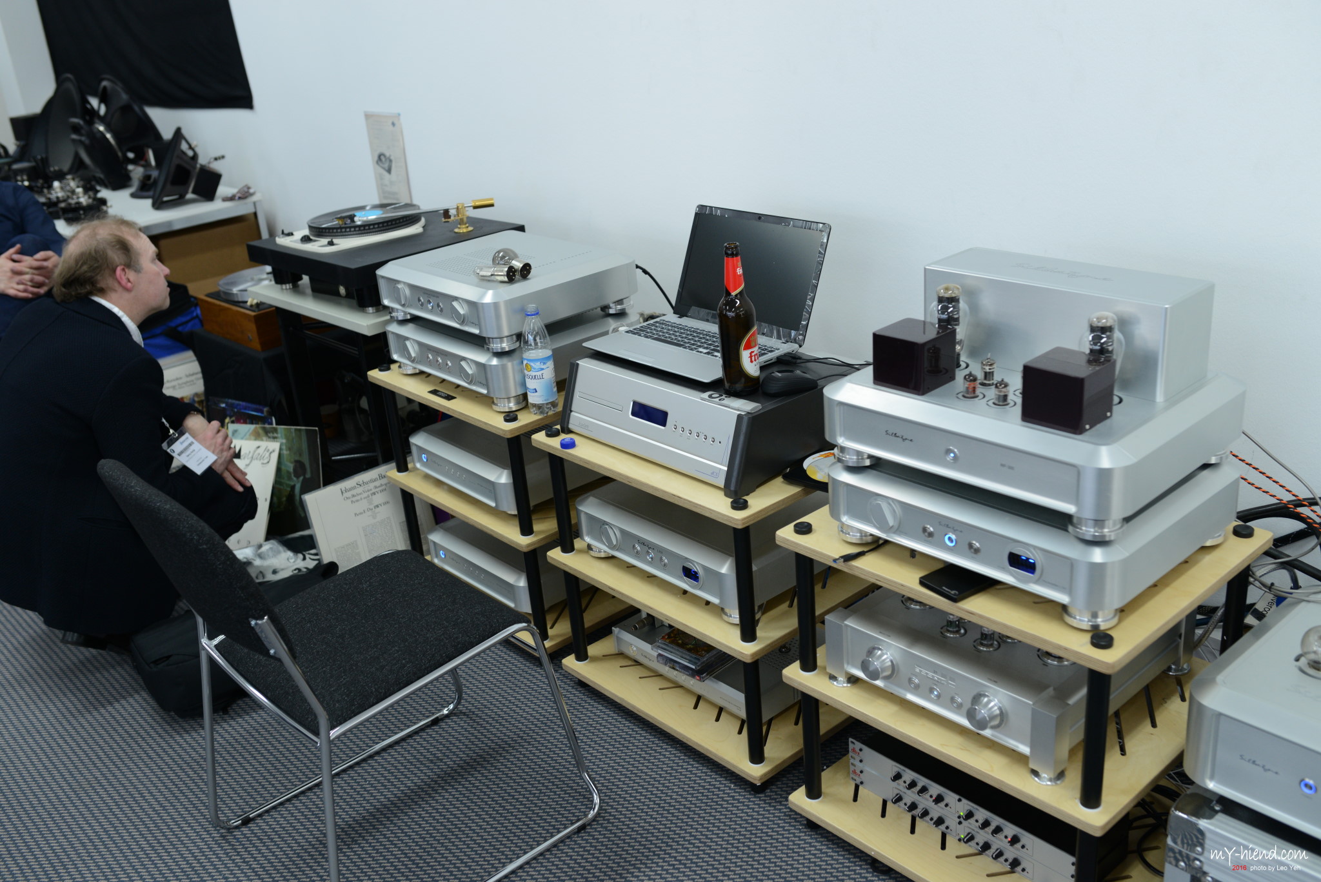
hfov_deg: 54.4
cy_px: 441
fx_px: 1285
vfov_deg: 37.9
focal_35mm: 35
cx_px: 660
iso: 640
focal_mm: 35
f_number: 4.5
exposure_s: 1/80
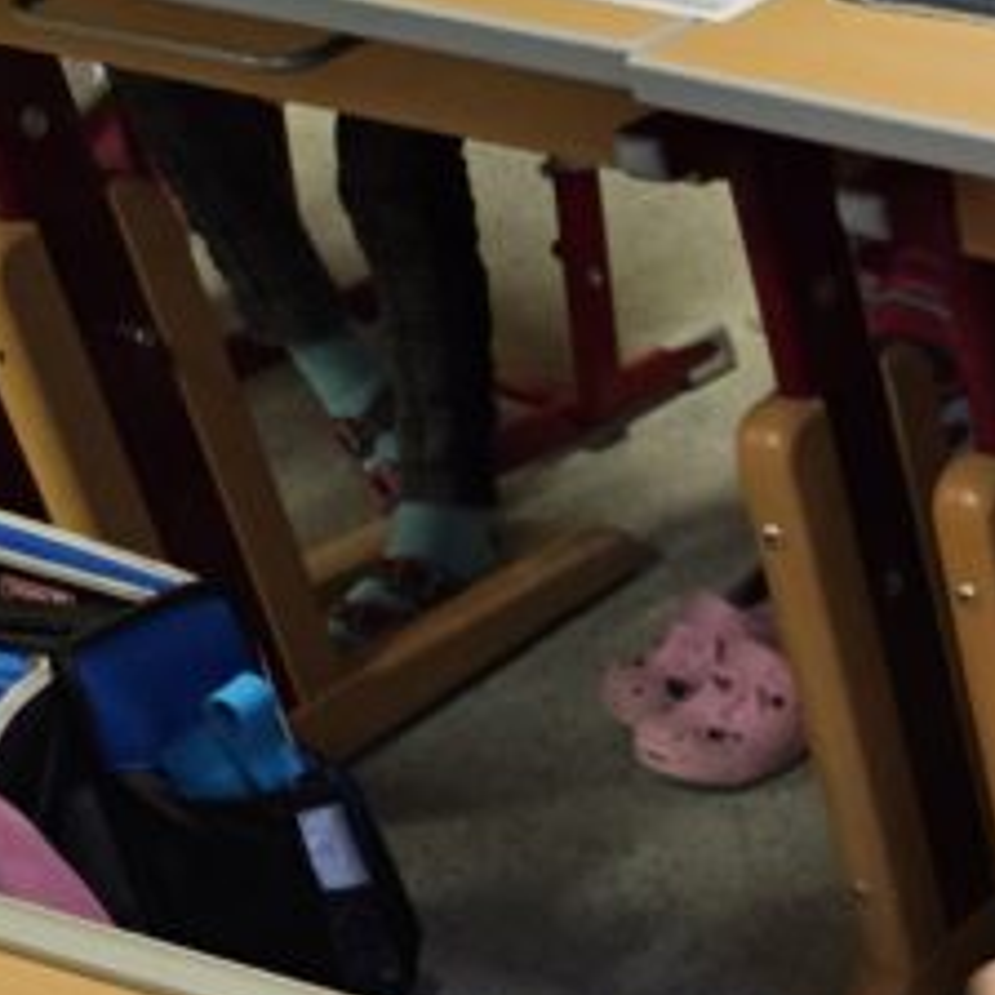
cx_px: 1963
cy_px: 1341
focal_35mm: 93
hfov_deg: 15.2
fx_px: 3024
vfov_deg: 17.4
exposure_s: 1/100
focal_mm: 5.4
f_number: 1.8
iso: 400
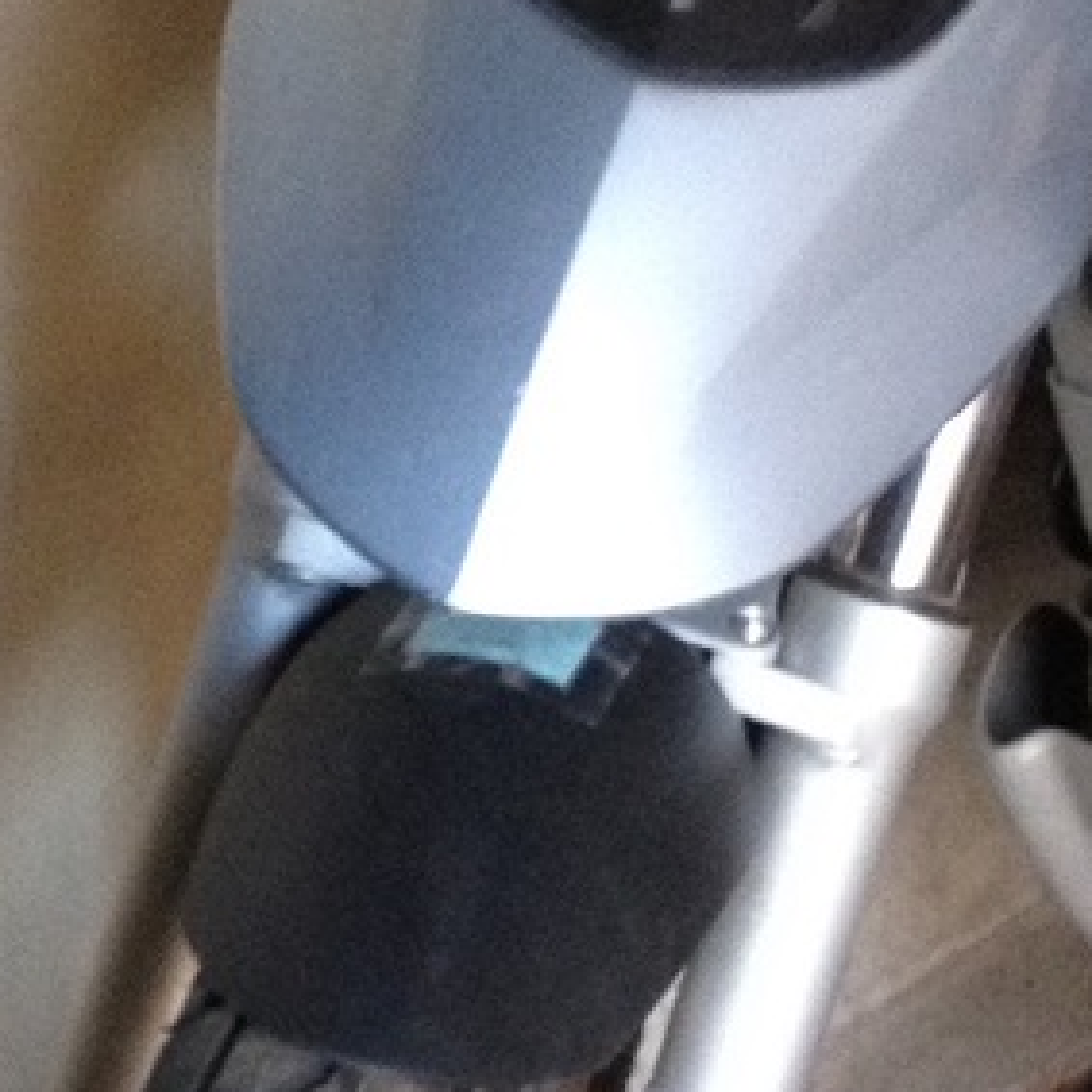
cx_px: 494
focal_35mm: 140
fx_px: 4997
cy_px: 413
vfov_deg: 12.5
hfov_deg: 12.5
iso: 200
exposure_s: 1/20
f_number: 2.4
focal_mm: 4.28
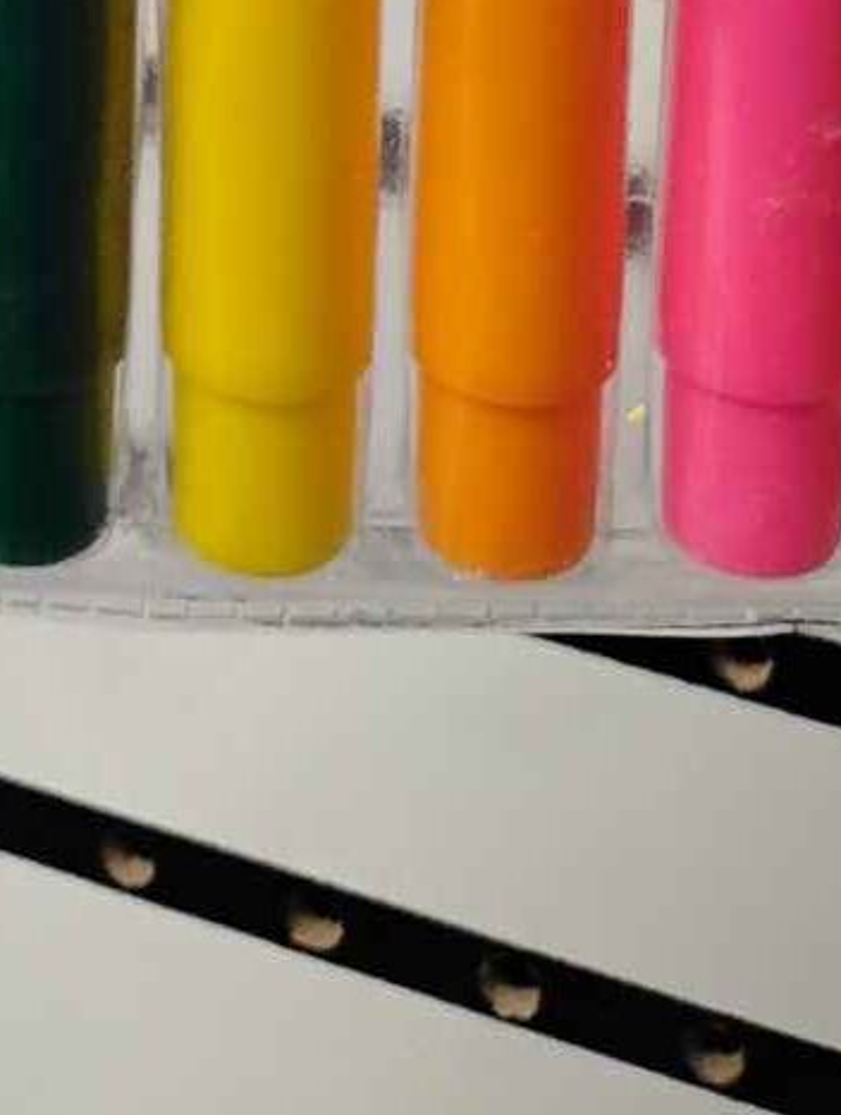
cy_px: -1158
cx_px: -20
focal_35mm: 115
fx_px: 3713
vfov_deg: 14.2
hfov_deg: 12.7
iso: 791
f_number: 1.8
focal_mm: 4.26
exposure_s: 1/60
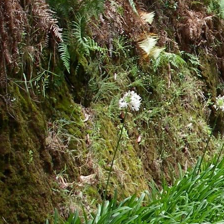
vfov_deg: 15.5
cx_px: 372
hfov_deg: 14.2
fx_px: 820
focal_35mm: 112
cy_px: 138
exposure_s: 1/200
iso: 80
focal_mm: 6.3
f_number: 3.3
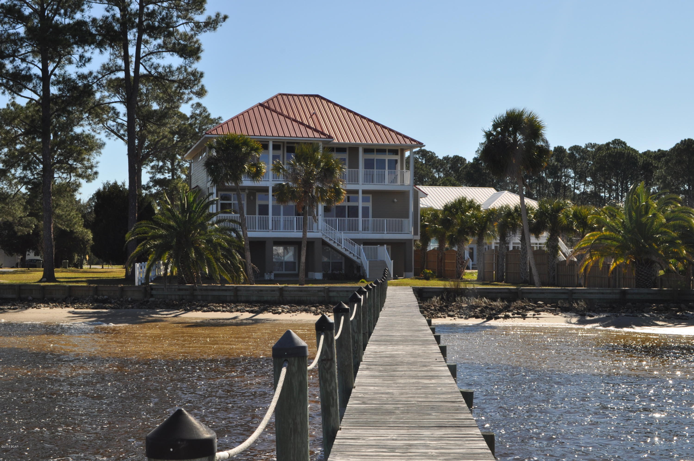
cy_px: 230
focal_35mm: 52
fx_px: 1011
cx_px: 347
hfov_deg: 37.9
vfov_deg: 25.7
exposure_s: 1/200
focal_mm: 35
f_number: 14
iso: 200
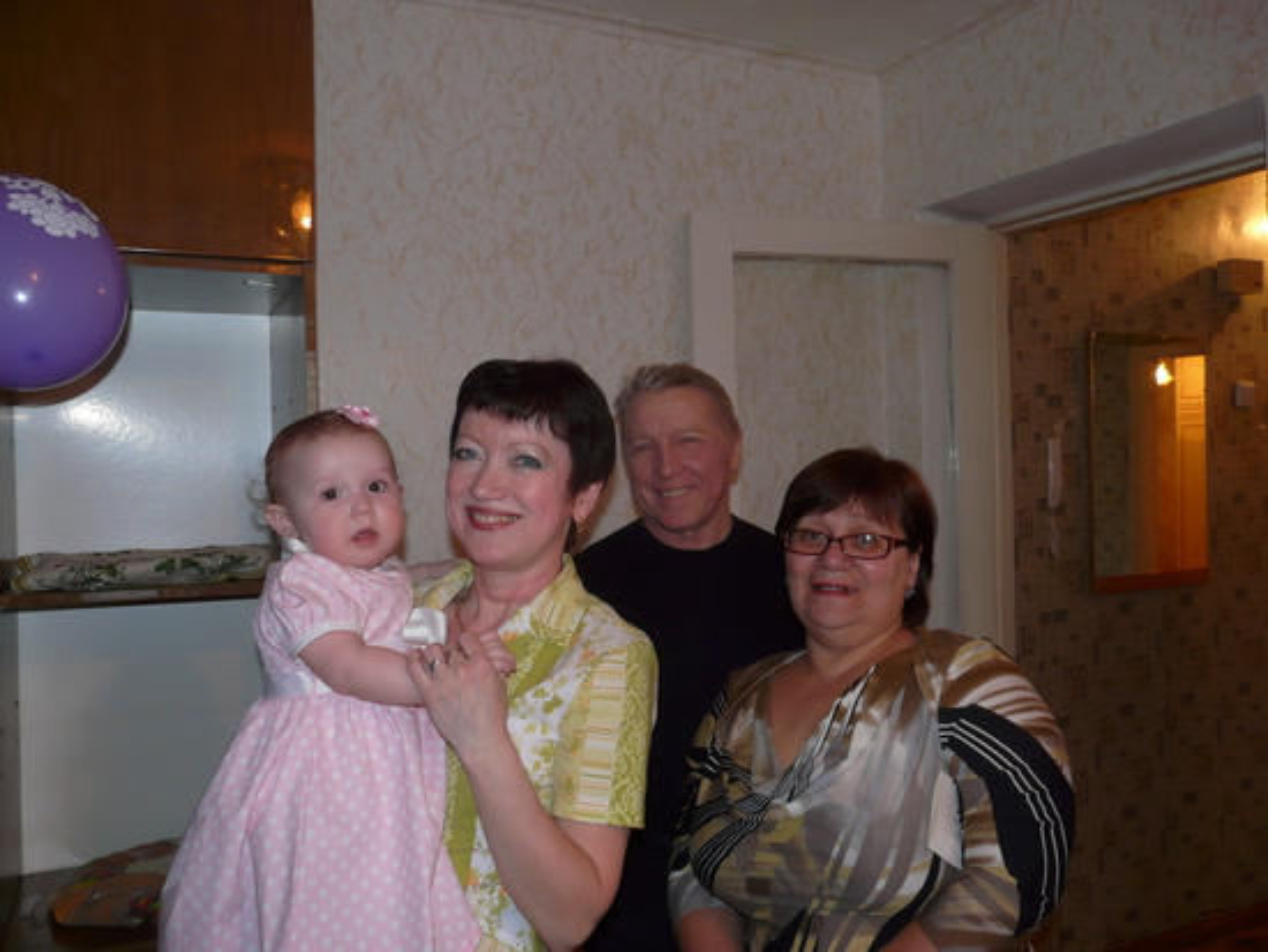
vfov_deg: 49.8
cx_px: 634
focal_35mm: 28
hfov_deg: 63.4
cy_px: 476
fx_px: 1026
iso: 100
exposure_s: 1/30
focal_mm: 4.6
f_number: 2.8
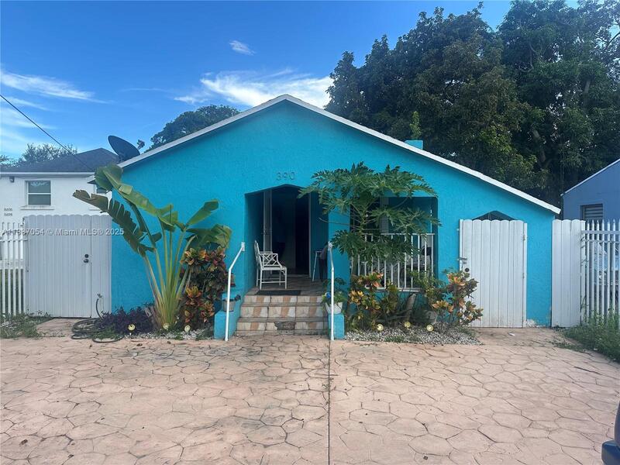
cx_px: 310
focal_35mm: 24
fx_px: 430
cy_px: 232
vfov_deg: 56.8
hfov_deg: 71.6
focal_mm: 6.86
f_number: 1.78
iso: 80
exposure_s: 1/1050
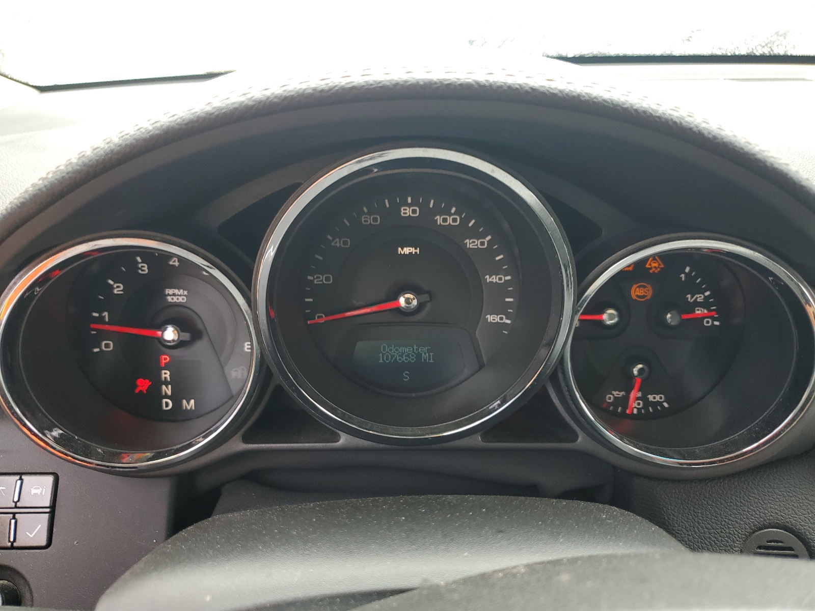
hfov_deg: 67.3
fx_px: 612
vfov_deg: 53.1
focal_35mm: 26
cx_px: 408
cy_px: 306
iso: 50
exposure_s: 1/250
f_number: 1.5
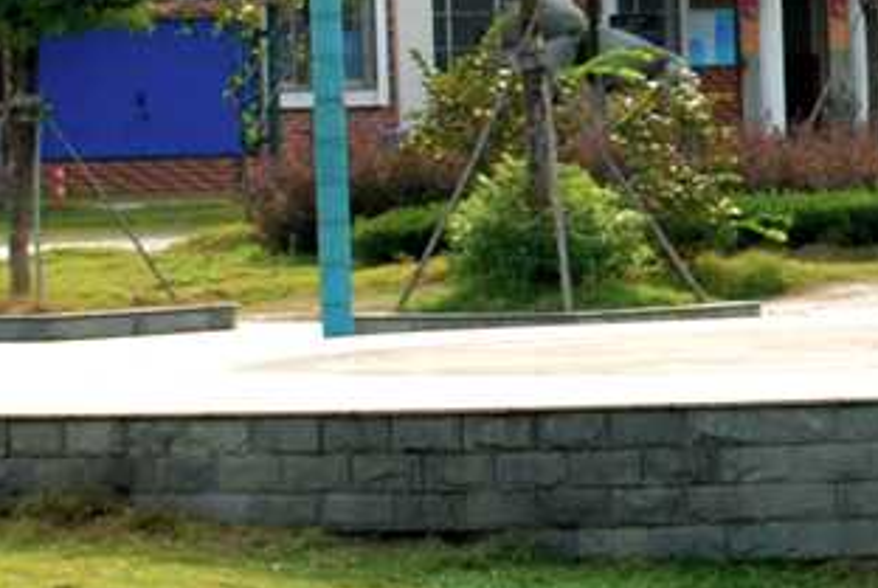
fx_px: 9403
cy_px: 159
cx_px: 1773
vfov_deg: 3.6
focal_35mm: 385
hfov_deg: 5.2
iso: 200
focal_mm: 40
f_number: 5.6
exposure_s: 1/125
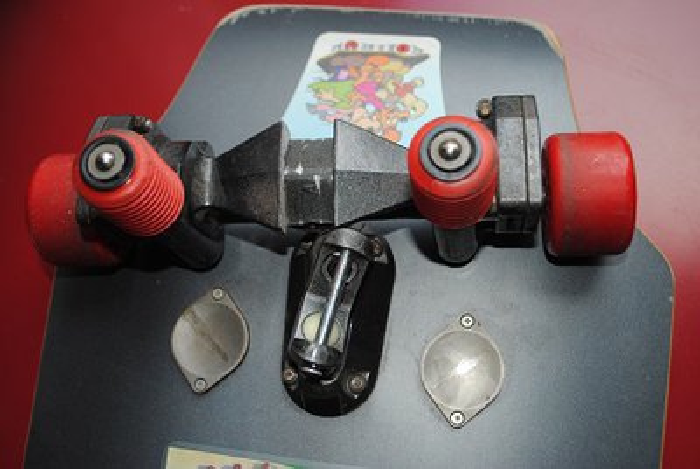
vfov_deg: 32.0
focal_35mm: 42
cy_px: 234
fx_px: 818
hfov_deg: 46.3
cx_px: 350
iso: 200
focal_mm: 28
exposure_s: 1/60
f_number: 4.5
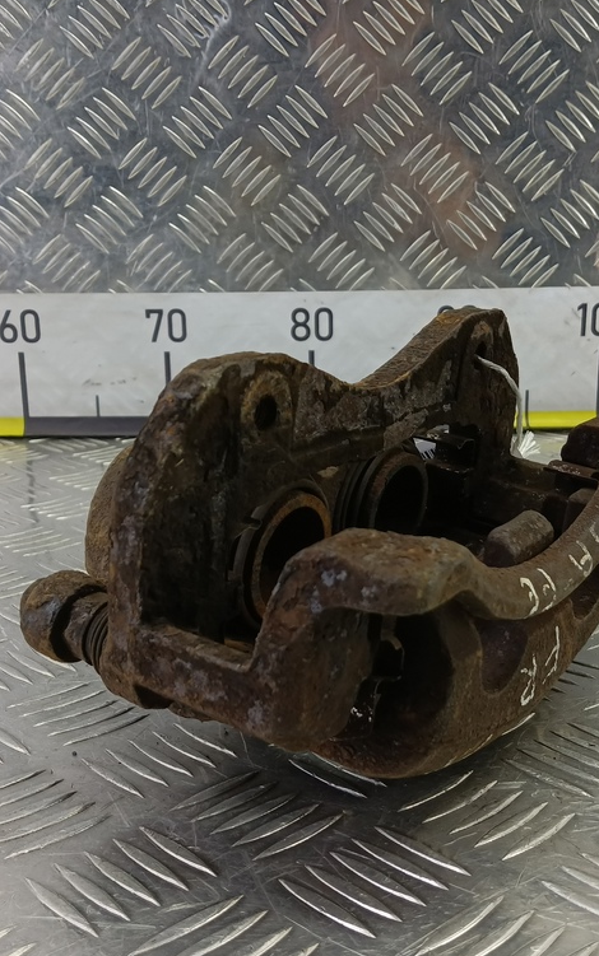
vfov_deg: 50.4
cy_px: 480
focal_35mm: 39
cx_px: 326
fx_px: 1018
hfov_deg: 32.8
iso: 164
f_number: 1.6
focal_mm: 4.11
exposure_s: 1/50
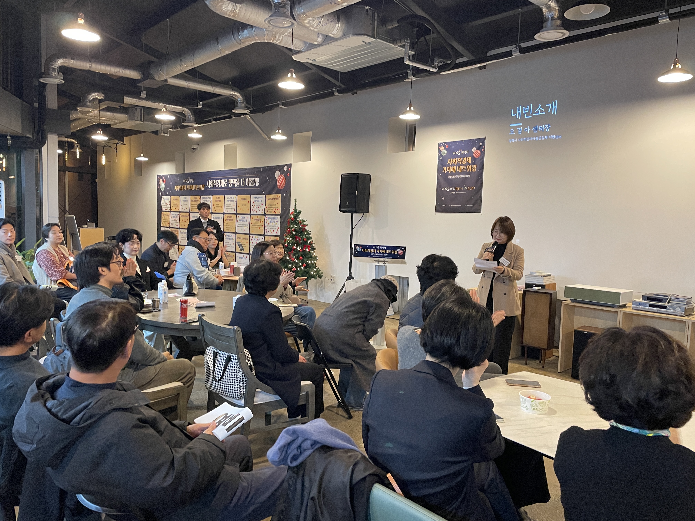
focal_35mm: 26
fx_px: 522
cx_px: 348
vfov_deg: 53.1
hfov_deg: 67.3
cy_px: 260
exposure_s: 1/60
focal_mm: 4.2
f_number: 1.6
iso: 400
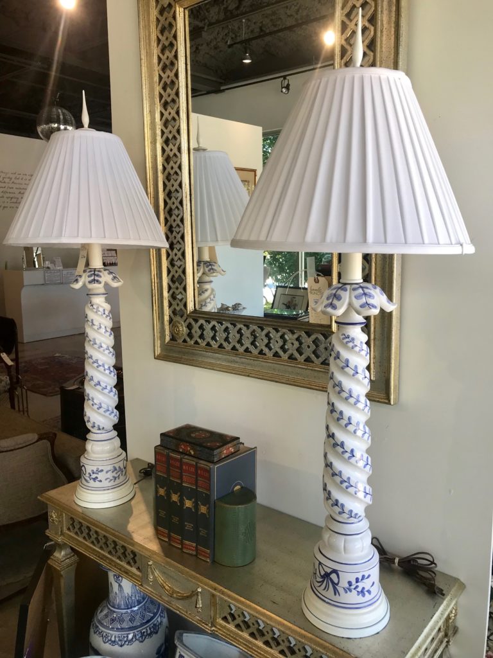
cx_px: 246
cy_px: 329
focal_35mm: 28
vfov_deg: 63.4
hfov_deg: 49.7
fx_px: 532
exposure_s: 1/120
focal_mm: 3.99
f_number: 1.8
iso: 25
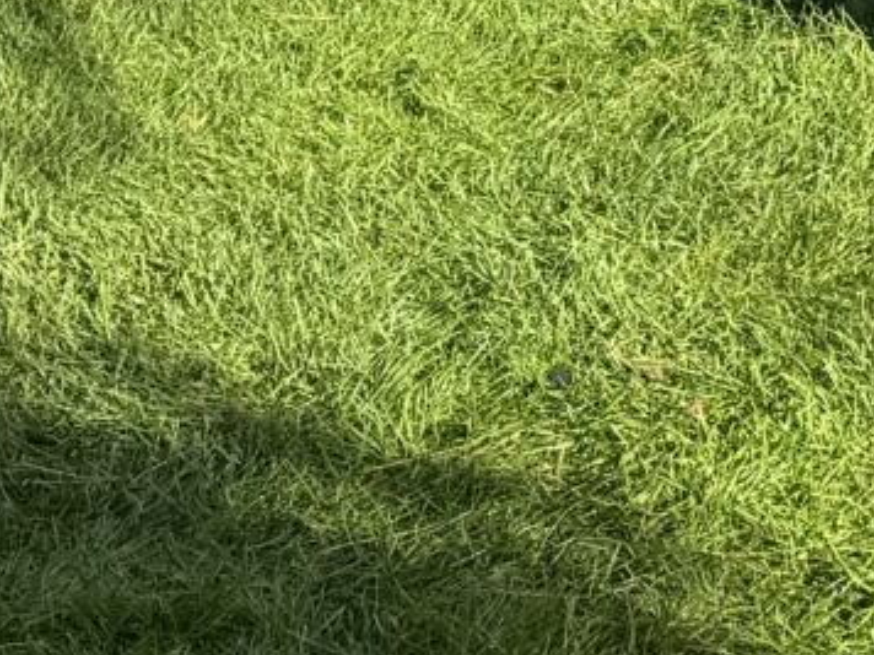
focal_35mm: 162
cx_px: 1937
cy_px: -944
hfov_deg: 10.8
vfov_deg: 8.4
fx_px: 4090
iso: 80
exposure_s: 1/1215
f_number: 1.78
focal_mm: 6.76
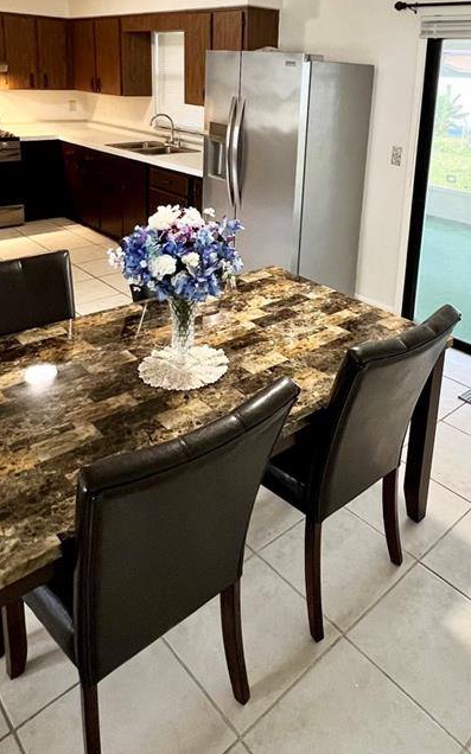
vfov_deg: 66.9
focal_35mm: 26
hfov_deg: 47.1
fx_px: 534
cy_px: 207
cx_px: 294
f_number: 1.8
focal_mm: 1.57
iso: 200
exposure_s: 1/60
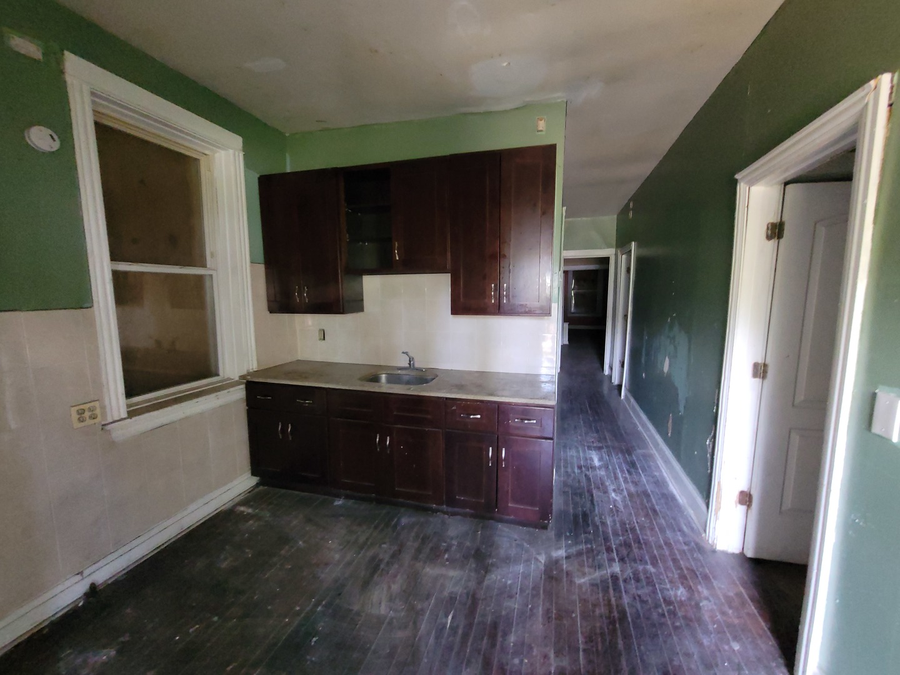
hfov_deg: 106.2
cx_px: 450
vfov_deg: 89.9
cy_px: 338
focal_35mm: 13
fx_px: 338
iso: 500
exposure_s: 1/30
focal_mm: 2.2
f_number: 2.2
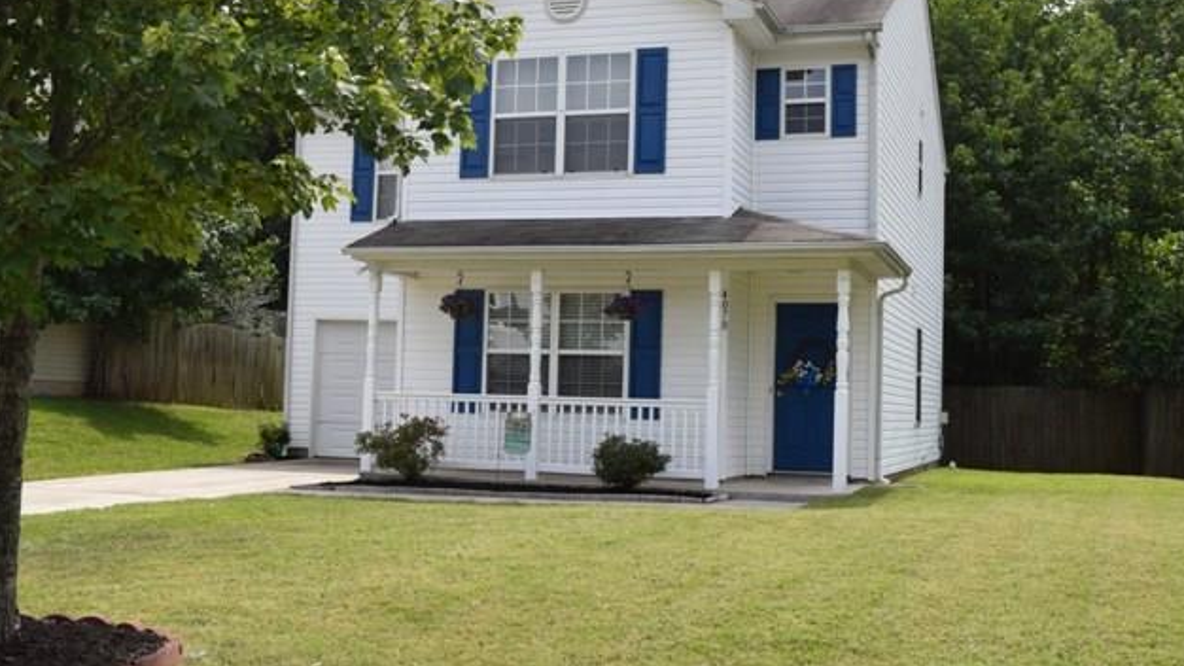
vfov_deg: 26.5
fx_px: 1413
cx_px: 596
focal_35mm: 45
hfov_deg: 45.5
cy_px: 317
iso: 200
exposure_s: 1/400
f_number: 10
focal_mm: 28
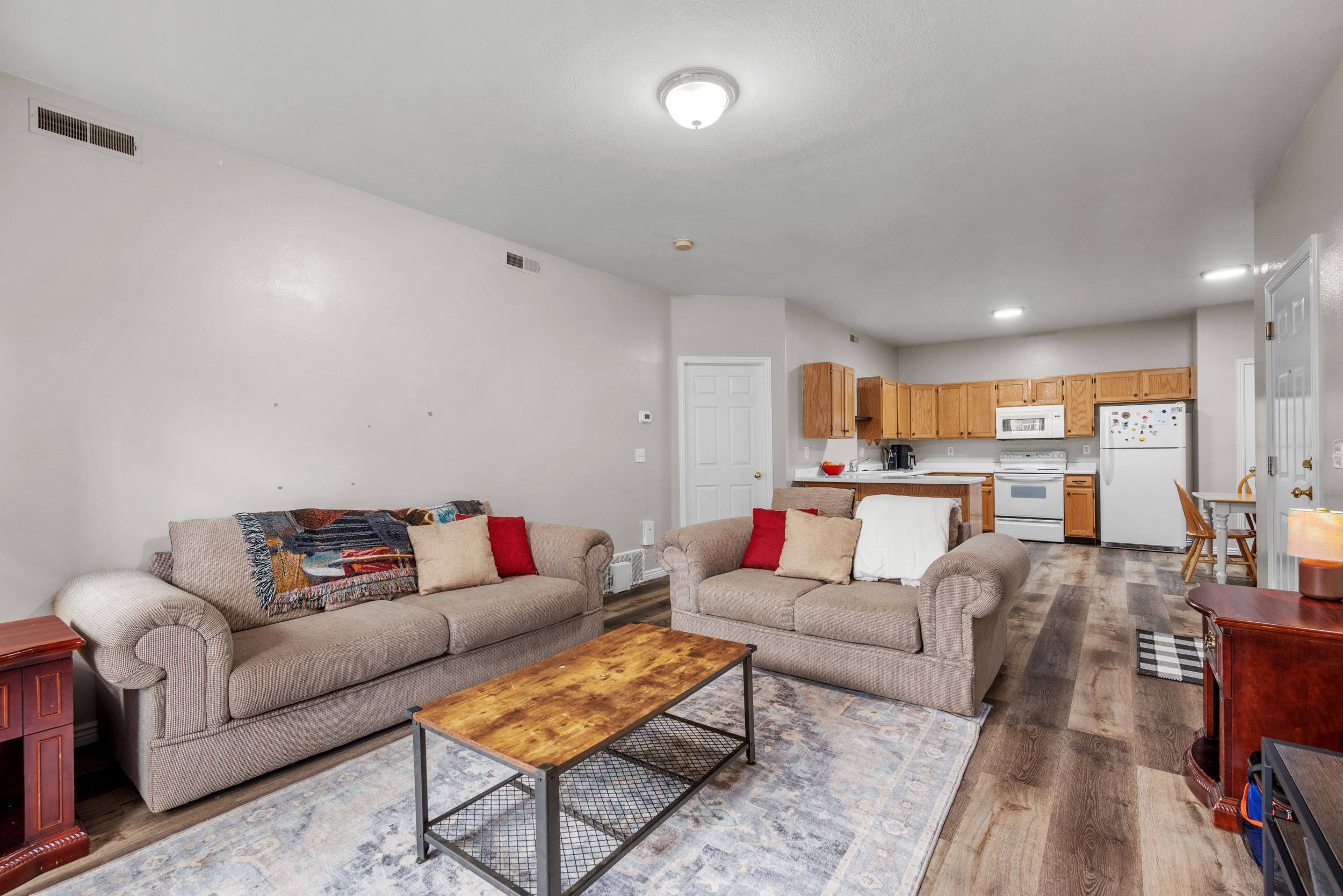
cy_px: 448
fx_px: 578
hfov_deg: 98.5
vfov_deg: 75.6
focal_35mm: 16
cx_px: 672
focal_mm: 15.5
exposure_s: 1.3
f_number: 8
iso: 500
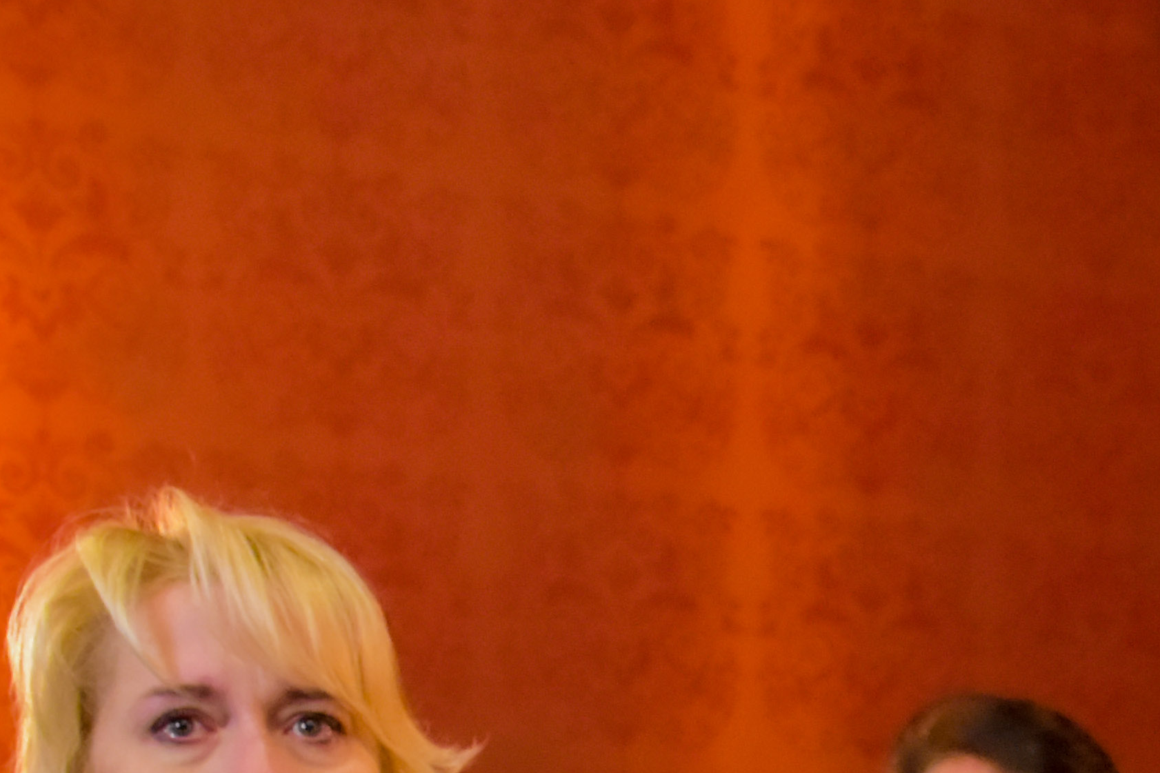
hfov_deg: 17.7
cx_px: 1566
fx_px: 3447
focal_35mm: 107
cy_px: 1364
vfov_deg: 11.9
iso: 4000
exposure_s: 1/60
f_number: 3.5
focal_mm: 20
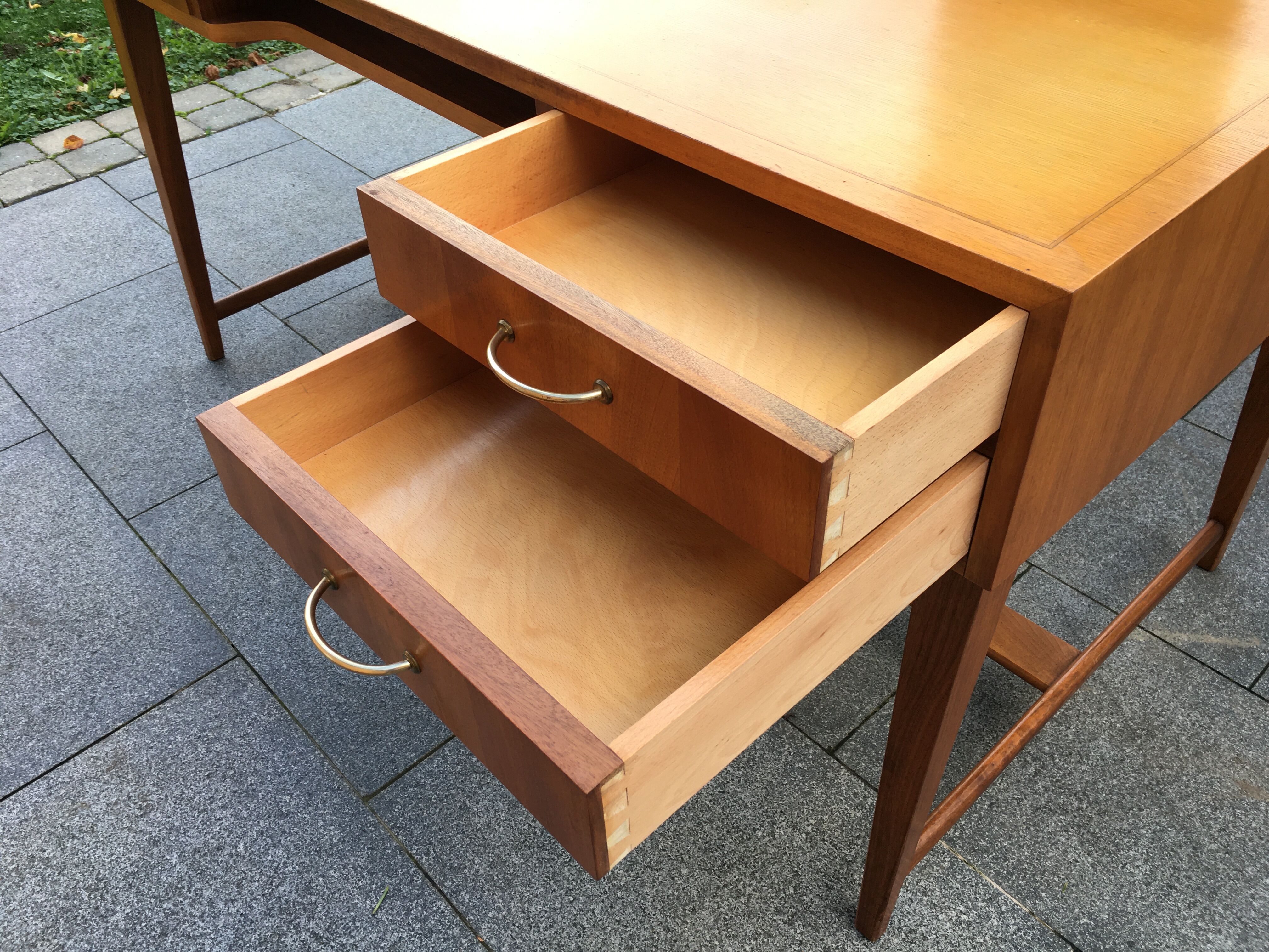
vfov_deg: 48.2
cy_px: 476
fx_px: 1063
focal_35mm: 29
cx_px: 634
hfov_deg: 61.7
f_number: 2.2
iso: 32
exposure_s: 1/100
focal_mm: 4.15
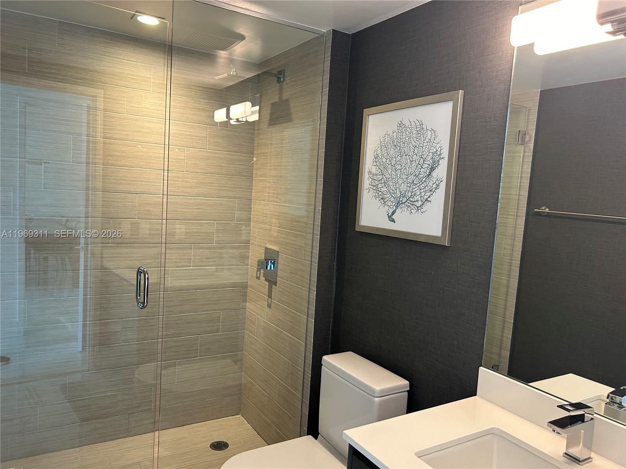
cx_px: 313
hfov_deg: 67.3
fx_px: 470
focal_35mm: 26
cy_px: 234
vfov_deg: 53.1
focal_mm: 5.7
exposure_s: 1/60
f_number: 1.5
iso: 125
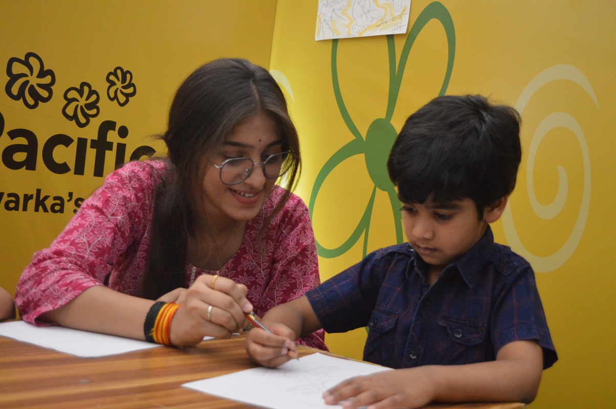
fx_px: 820
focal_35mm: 48
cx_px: 308
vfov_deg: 28.0
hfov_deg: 41.2
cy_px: 204
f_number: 4.5
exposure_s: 1/400
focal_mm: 32
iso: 3200
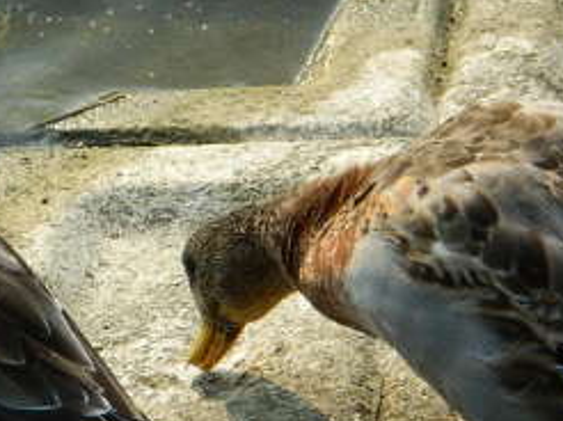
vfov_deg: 4.9
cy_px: 239
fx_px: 4956
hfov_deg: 6.5
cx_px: 103
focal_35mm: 305
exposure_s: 1/500
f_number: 4.9
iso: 220
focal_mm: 27
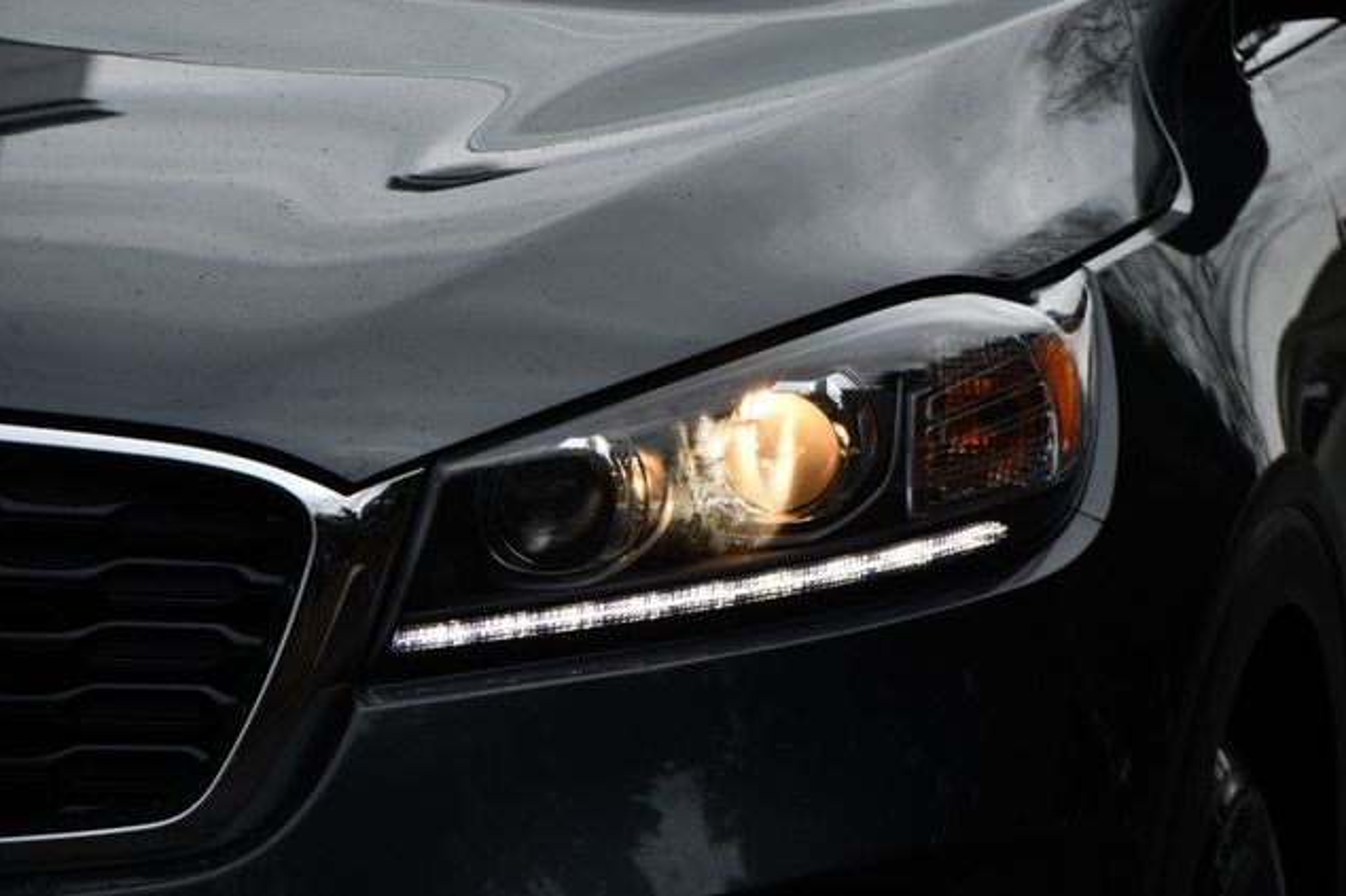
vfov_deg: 5.3
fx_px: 9606
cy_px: 447
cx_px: 674
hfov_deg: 8.0
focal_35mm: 257
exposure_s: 1/500
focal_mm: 170
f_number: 7.1
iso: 200
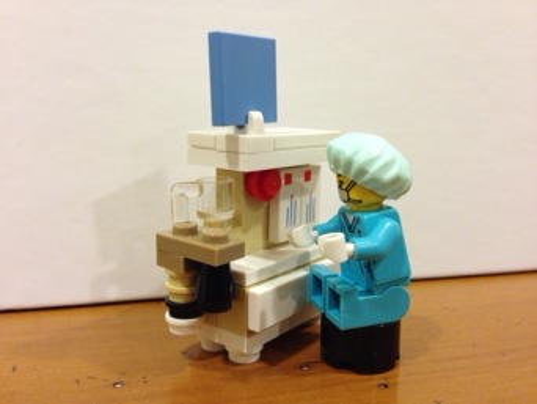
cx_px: 268
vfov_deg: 43.0
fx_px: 512
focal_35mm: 33
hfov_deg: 55.3
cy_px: 202
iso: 200
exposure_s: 1/20
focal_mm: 4.13
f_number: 2.4
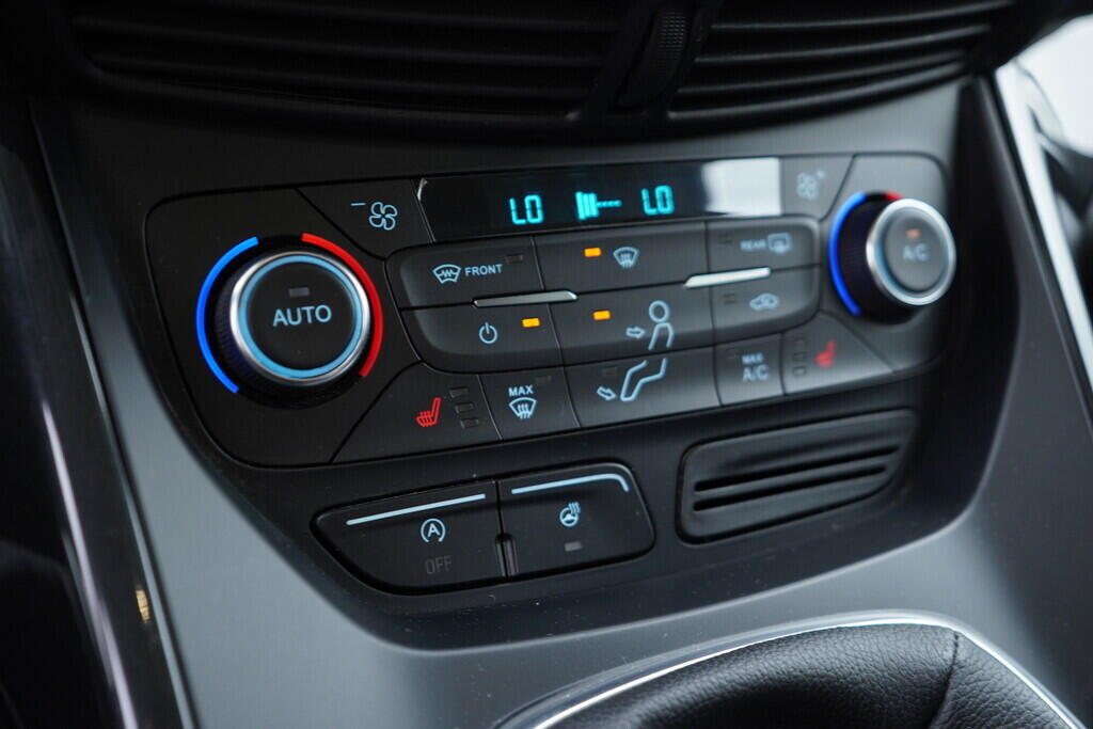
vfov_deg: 36.9
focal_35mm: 36
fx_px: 1093
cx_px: 546
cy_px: 364
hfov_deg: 53.1
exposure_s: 1/40
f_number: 2.8
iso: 400
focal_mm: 24
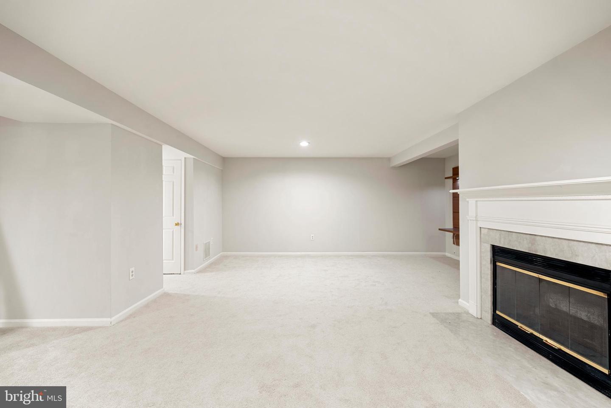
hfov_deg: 104.2
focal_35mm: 14
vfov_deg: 81.2
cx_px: 306
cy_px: 204
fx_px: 238
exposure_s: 1/2
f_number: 4
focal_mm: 14
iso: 100
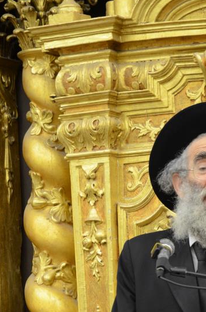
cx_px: 193
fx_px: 2089
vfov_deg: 8.5
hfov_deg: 5.6
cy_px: 290
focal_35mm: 242
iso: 1250
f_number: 5.6
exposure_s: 1/100
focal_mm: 85
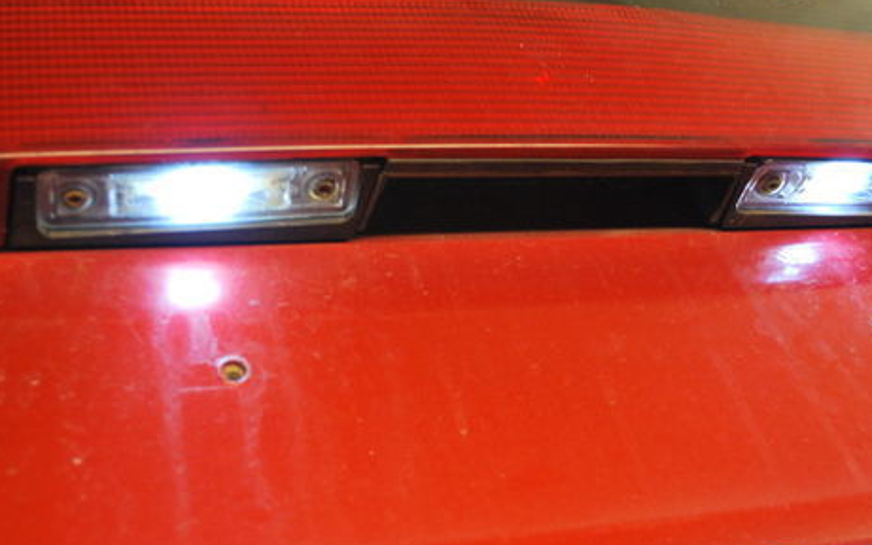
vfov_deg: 25.3
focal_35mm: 51
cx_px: 475
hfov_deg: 39.5
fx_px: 1212
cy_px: 246
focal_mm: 24
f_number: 4.2
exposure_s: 1/20
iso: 800
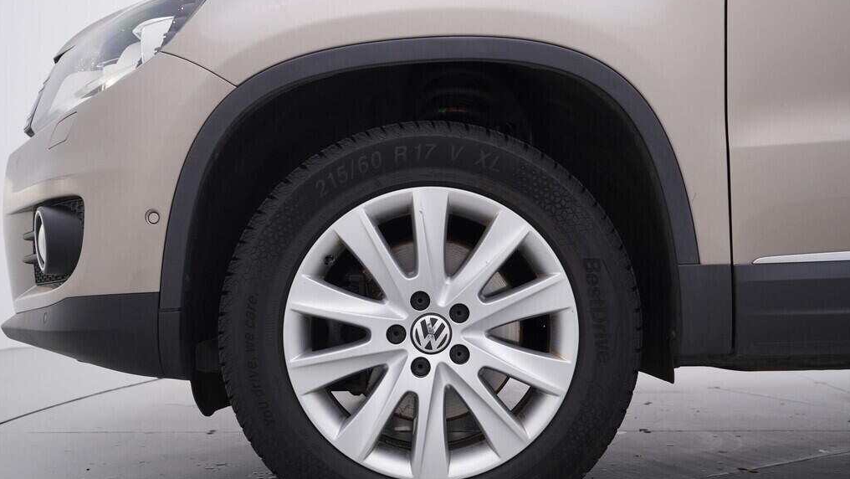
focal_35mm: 38
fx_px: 857
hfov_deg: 52.8
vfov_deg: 31.2
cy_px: 278
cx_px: 426
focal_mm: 24
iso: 125
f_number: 4
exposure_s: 1/80
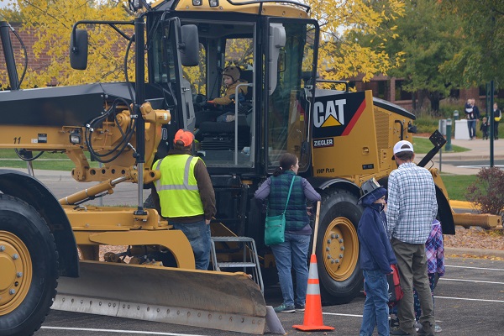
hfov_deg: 16.1
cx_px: 252
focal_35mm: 128
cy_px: 168
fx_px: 1785
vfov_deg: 10.8
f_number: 5.6
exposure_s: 1/250
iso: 720
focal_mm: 85
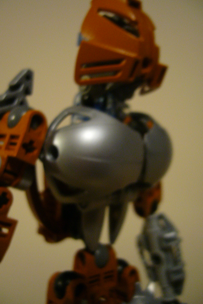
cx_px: 97
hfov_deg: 36.0
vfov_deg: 51.9
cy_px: 151
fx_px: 313
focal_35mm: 37
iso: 200
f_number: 2.8
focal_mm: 5.8
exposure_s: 1/6
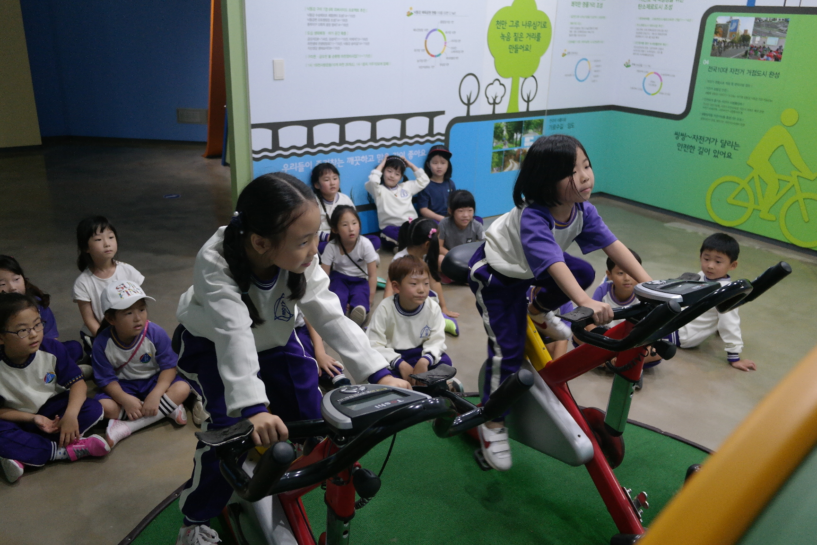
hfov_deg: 61.9
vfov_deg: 43.6
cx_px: 408
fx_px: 681
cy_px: 272
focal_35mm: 30
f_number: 3.5
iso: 800
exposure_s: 1/40
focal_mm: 20
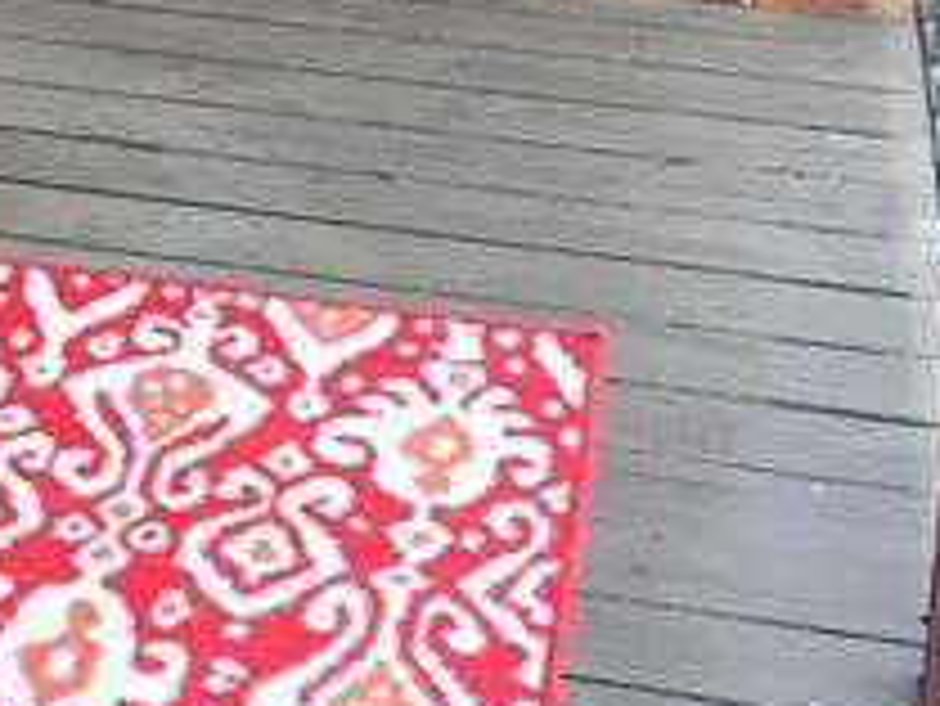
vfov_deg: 10.0
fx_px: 3858
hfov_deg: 13.3
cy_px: -454
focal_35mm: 142
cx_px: -342
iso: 32
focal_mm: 4.15
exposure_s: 1/40
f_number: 2.2
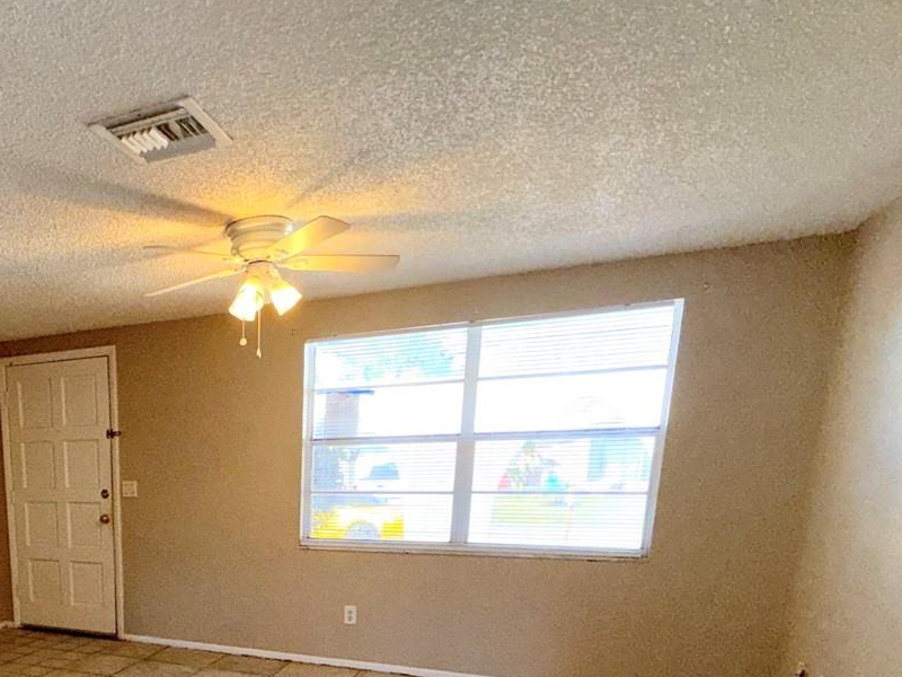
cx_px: 139
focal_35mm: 28
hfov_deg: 57.1
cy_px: 628
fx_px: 730
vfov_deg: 44.5
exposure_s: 1/120
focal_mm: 2.22
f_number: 2.2
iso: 320
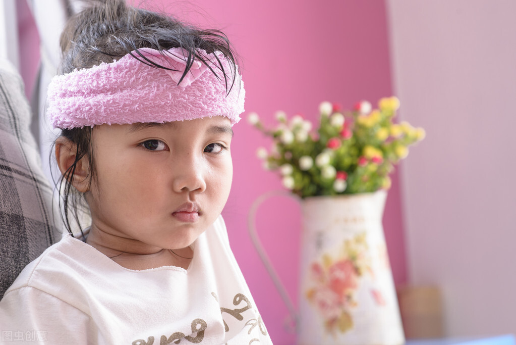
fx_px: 1219
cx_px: 258
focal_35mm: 85
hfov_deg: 23.9
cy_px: 172
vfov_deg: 16.1
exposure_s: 1/60
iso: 800
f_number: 5.6
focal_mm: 85
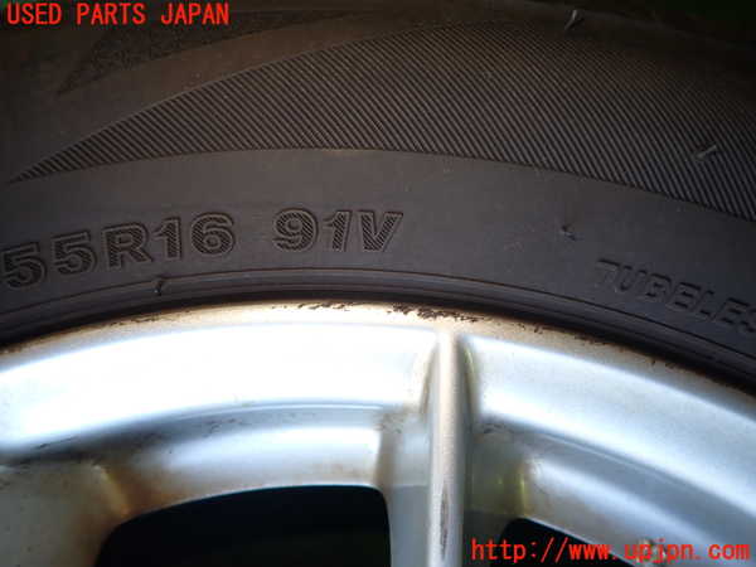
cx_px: 378
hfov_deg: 69.4
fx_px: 546
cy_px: 284
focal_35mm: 25
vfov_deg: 54.9
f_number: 2
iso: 125
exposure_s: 1/60
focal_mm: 4.5
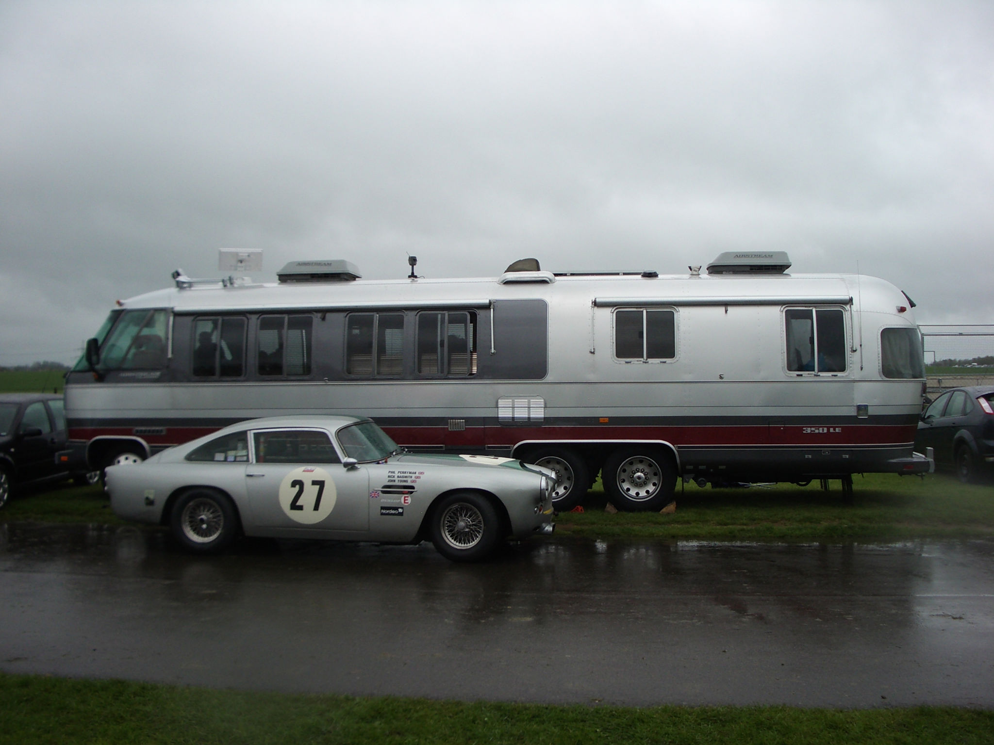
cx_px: 497
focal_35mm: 35
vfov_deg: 40.7
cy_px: 372
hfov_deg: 52.6
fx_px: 1005
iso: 80
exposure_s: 1/200
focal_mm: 5.8
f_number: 4.3
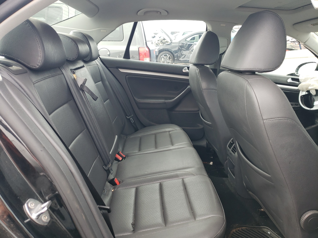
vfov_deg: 53.1
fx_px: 239
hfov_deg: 67.3
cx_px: 159
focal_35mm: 26
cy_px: 119
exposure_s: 1/143
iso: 50
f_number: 1.5
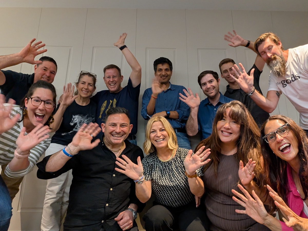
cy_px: 116
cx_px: 154
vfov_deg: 71.6
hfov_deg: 87.8
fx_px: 160
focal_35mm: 18
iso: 324
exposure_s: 1/33.3
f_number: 2.2
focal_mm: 2.71
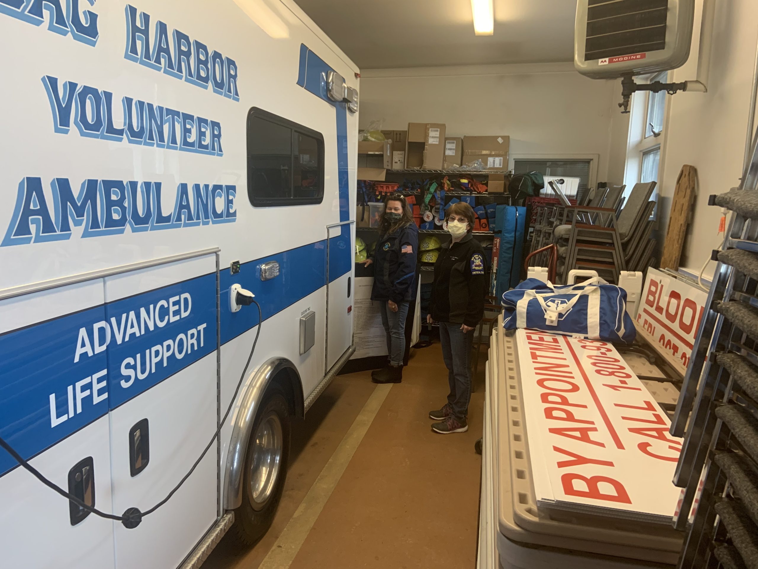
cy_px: 284
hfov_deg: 67.3
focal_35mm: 26
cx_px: 379
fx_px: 569
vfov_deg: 53.1
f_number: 1.8
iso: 250
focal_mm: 4.25
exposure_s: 1/60
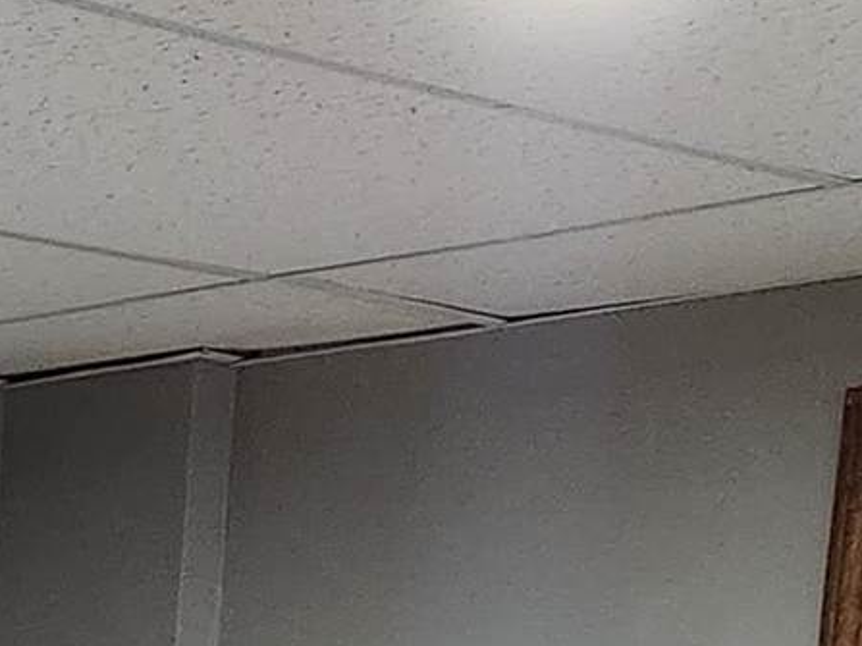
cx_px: -696
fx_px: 3933
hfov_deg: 11.6
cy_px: 2085
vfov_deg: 7.8
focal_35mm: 158
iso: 800
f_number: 1.8
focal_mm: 5.4
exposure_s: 1/120
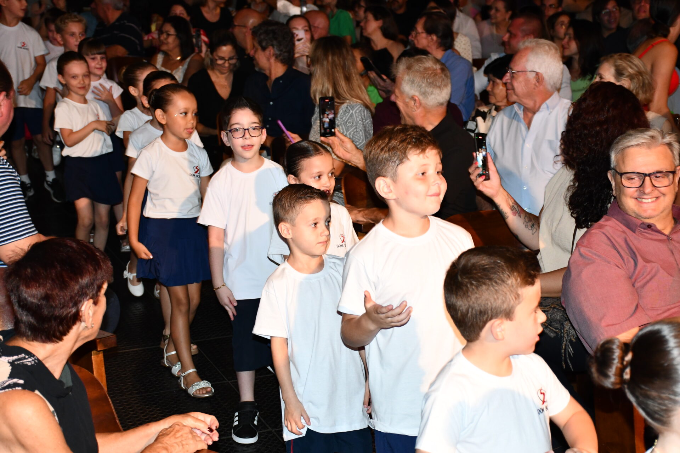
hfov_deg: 33.4
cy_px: 226
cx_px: 340
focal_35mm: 60
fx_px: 1133
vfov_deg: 22.6
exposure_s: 1/60
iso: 2000
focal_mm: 40
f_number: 4.5
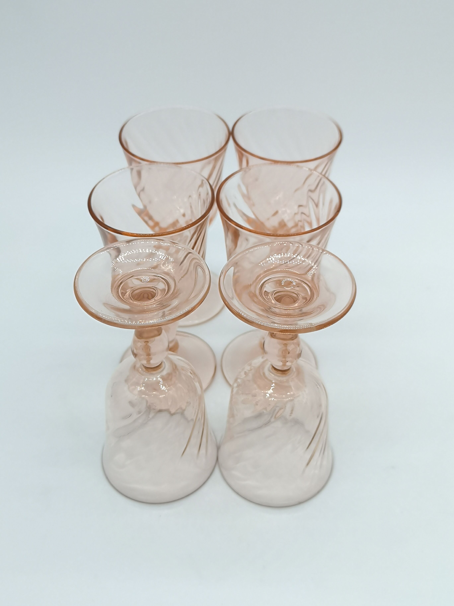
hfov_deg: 38.7
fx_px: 647
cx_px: 227
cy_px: 303
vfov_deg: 50.1
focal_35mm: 37
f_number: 1.8
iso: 50
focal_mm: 3.95
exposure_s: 1/259
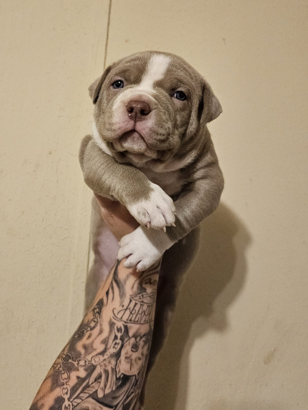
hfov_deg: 58.9
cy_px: 205
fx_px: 273
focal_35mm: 23
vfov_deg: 73.9
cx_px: 154
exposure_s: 1/40
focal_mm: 6.3
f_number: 1.7
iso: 500
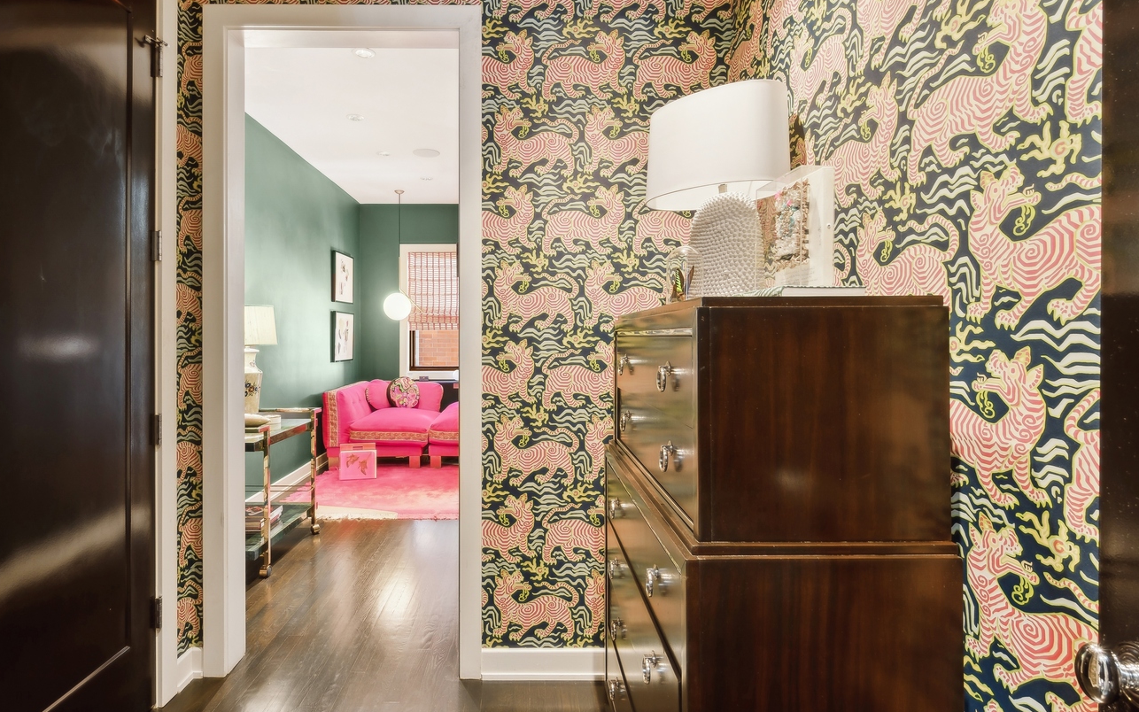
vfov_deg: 65.0
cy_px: 341
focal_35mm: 18
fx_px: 559
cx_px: 521
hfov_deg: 90.9
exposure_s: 1.6
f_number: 10
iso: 100
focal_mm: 14
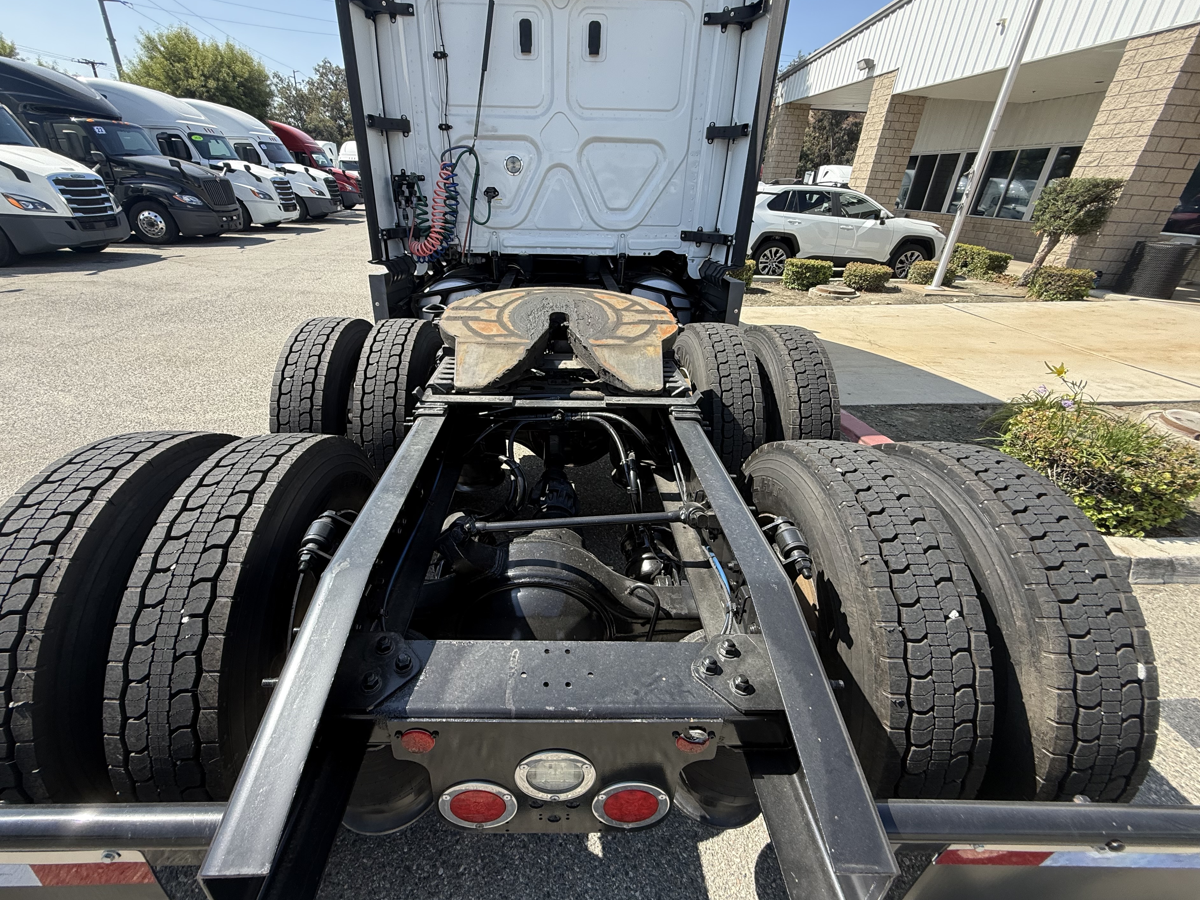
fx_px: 520
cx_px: 576
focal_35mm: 15
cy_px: 437
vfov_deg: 81.7
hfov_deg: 98.1
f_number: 2.2
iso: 64
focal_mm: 2.22
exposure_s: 1/644
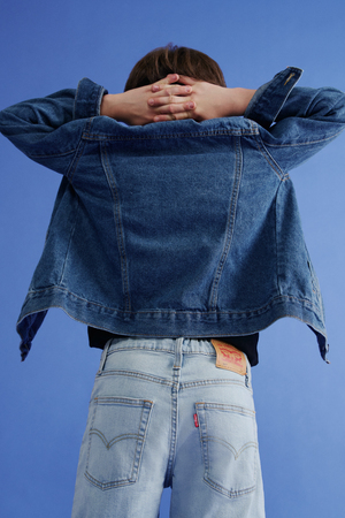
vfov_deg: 46.4
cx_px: 172
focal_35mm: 42
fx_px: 604
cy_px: 259
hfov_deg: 31.9
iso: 400
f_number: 7.1
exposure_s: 1/125
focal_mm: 42
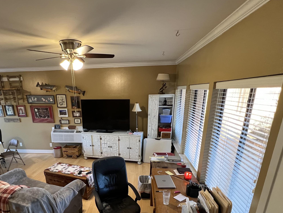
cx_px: 121
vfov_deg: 63.3
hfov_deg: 81.2
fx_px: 164
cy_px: 151
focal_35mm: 20
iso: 500
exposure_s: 1/60
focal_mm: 1.57
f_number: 1.8
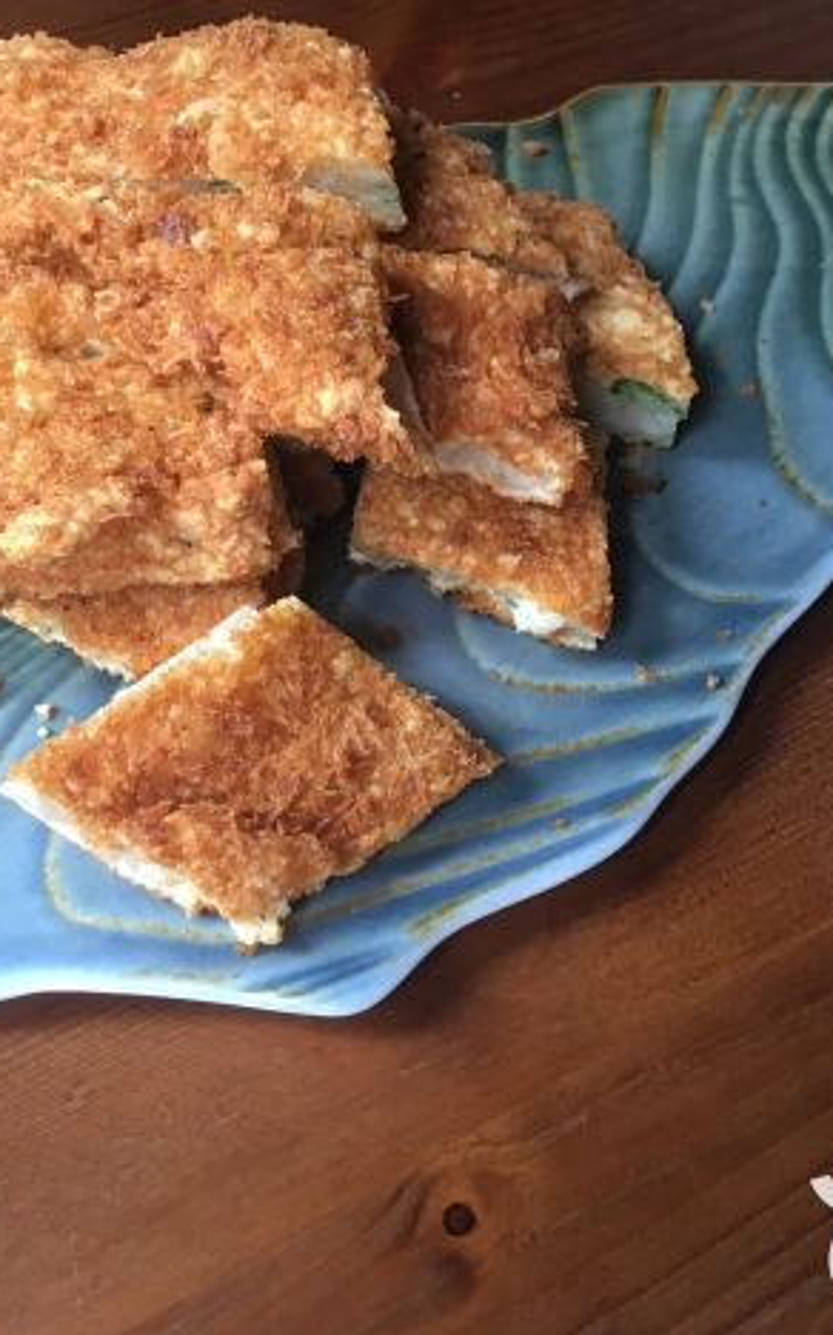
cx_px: 528
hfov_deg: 27.8
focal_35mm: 46
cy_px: 609
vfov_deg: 43.5
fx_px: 1673
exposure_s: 1/33
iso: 80
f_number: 2.2
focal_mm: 4.15
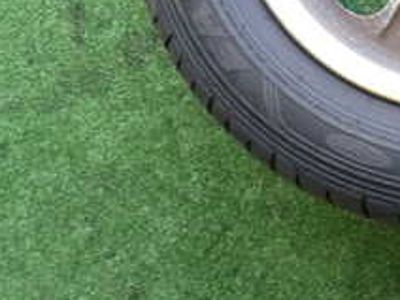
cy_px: -81
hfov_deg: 21.5
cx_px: 470
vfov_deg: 16.5
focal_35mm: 85
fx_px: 982
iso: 200
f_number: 2.3
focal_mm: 5.4
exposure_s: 1/30
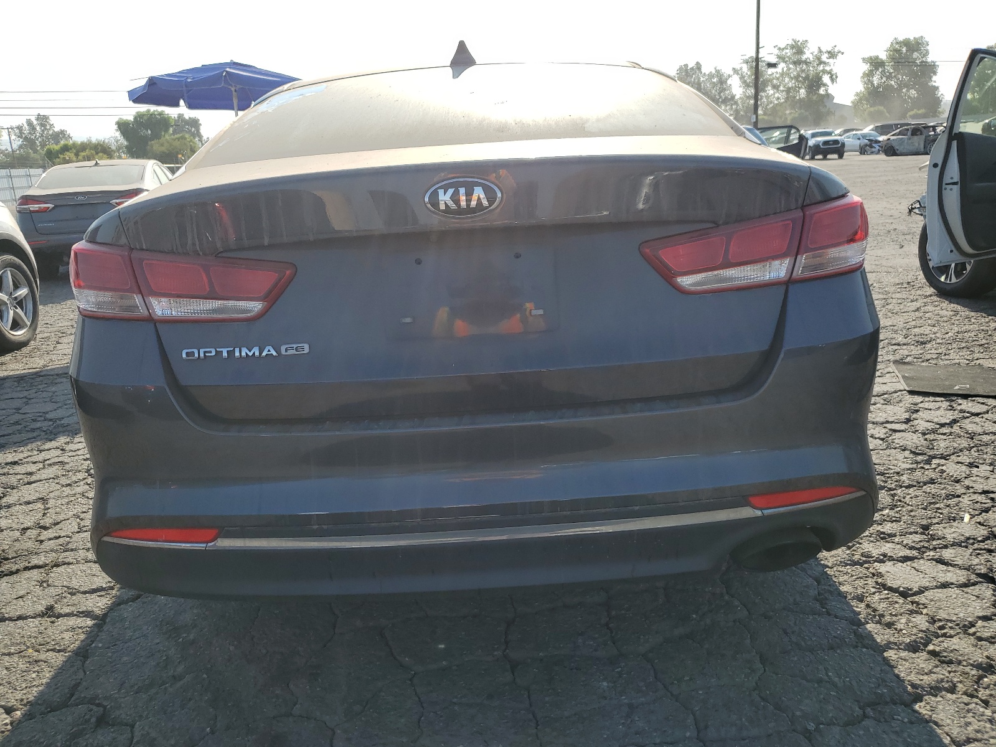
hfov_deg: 67.3
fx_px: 748
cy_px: 374
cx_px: 498
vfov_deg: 53.1
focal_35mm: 26
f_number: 1.5
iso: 50
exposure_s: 1/2500
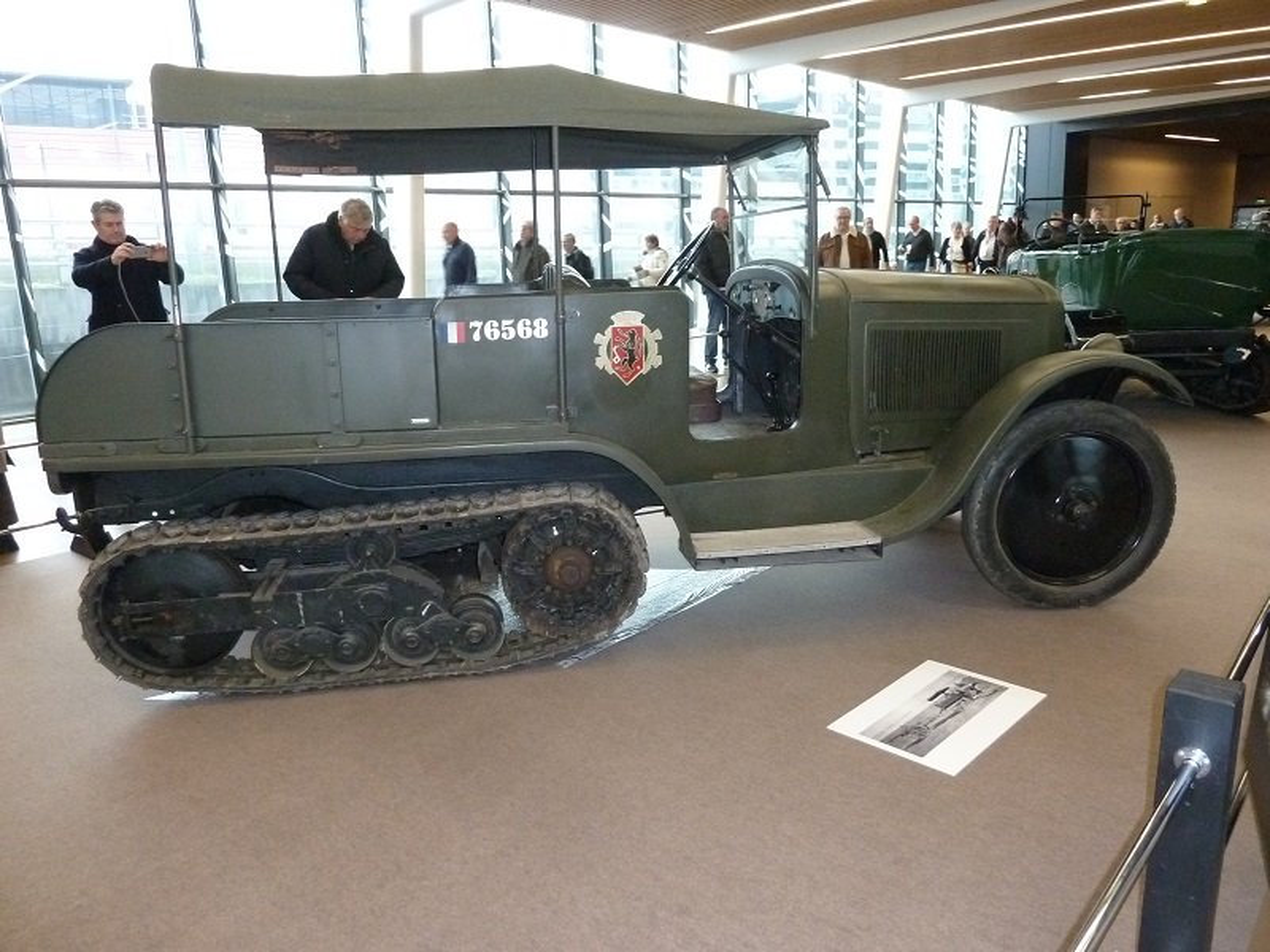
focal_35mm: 25
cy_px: 476
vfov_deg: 54.9
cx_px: 635
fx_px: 917
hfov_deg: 69.4
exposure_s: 1/30
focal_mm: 4.1
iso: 400
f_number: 3.3
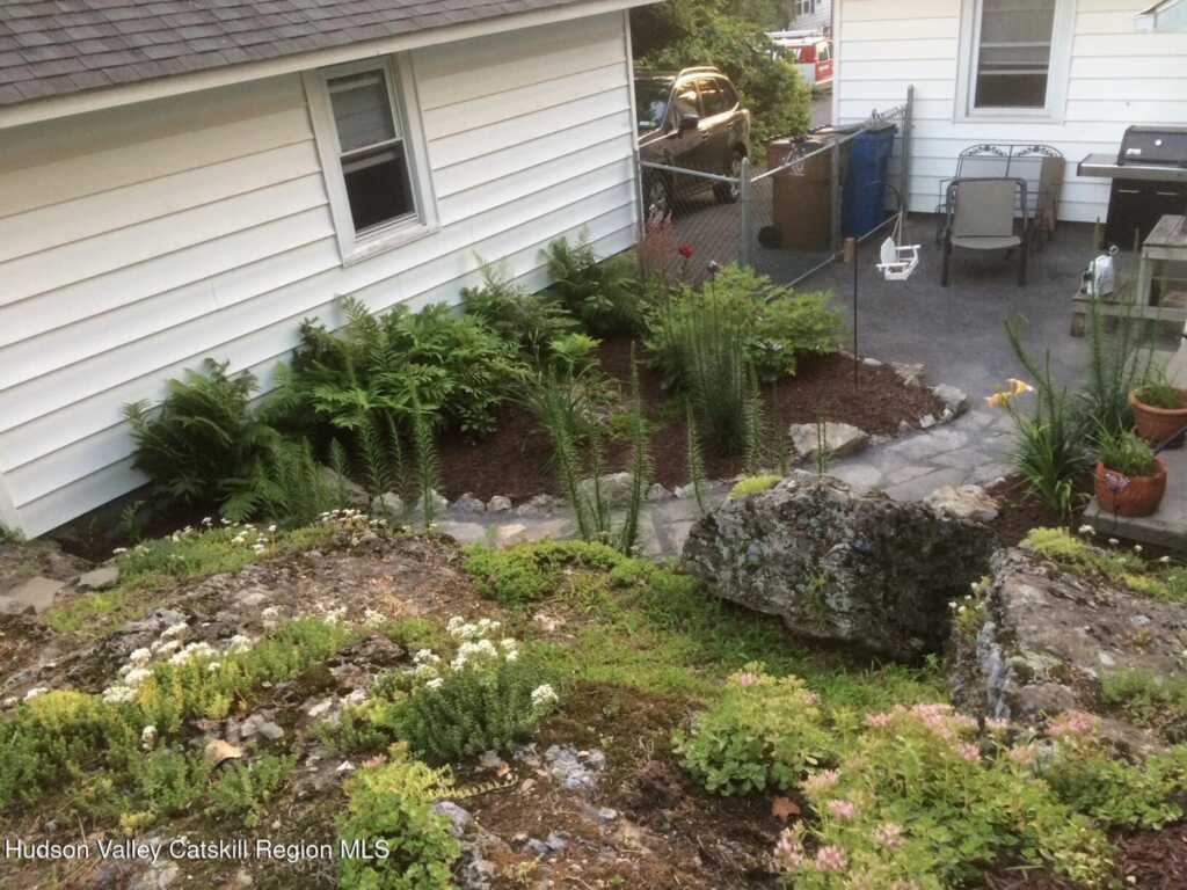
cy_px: 445
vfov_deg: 48.2
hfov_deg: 61.7
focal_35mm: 29
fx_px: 994
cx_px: 594
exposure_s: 1/30
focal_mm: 4.15
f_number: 2.2
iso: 50
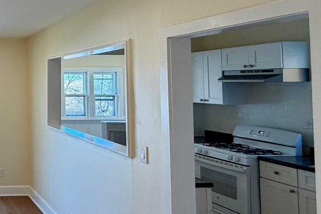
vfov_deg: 35.6
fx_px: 330
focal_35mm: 37
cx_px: -55
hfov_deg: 39.2
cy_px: 74
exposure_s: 1/120
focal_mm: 2.22
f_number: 2.2
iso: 125
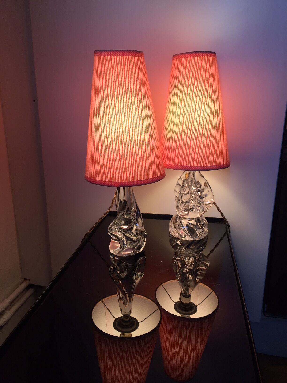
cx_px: 144
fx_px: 321
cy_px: 192
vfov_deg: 61.7
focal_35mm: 29
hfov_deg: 48.2
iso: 50
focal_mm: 4.15
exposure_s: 1/100
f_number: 2.2
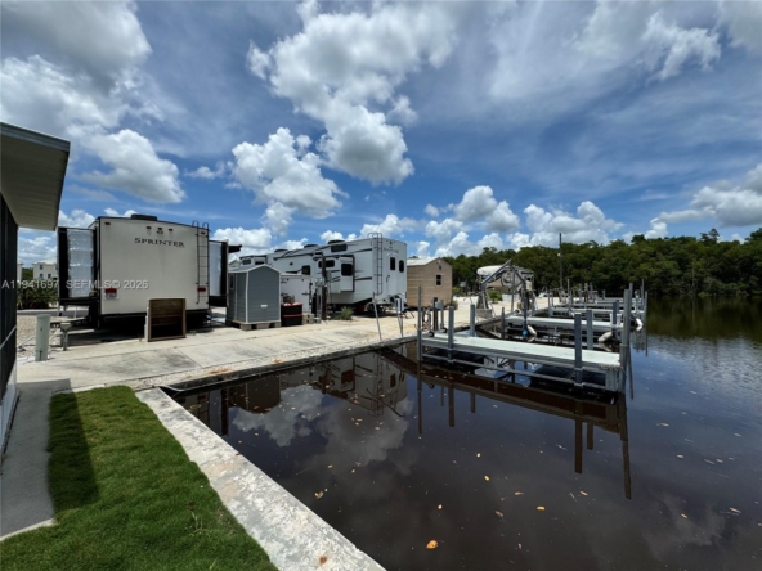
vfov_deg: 85.7
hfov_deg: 102.1
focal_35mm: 14
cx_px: 381
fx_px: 308
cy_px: 286
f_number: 2.2
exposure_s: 1/3390
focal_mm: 2.22
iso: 50
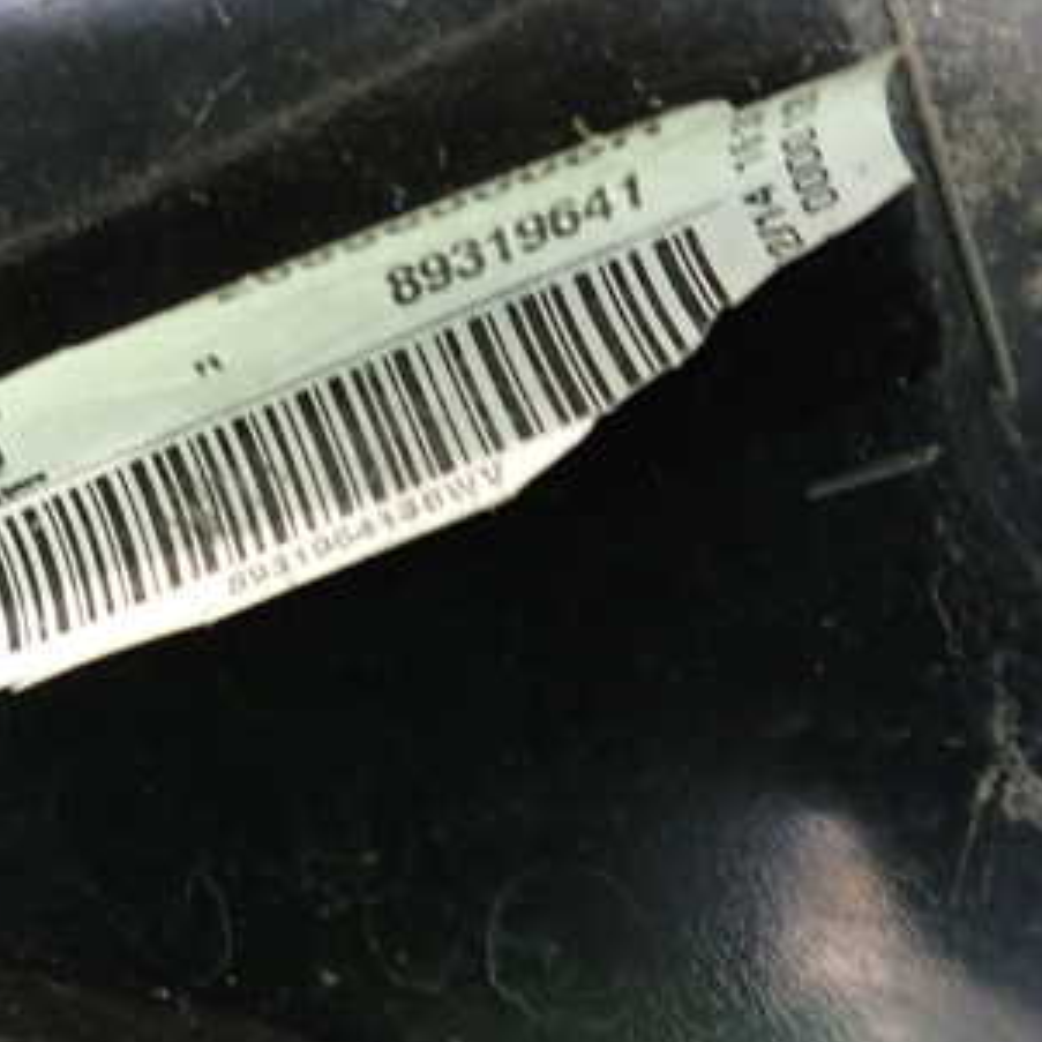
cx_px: 149
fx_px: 1498
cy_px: 436
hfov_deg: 36.5
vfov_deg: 38.2
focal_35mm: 44
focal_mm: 4.5
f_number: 2
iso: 400
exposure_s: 1/30
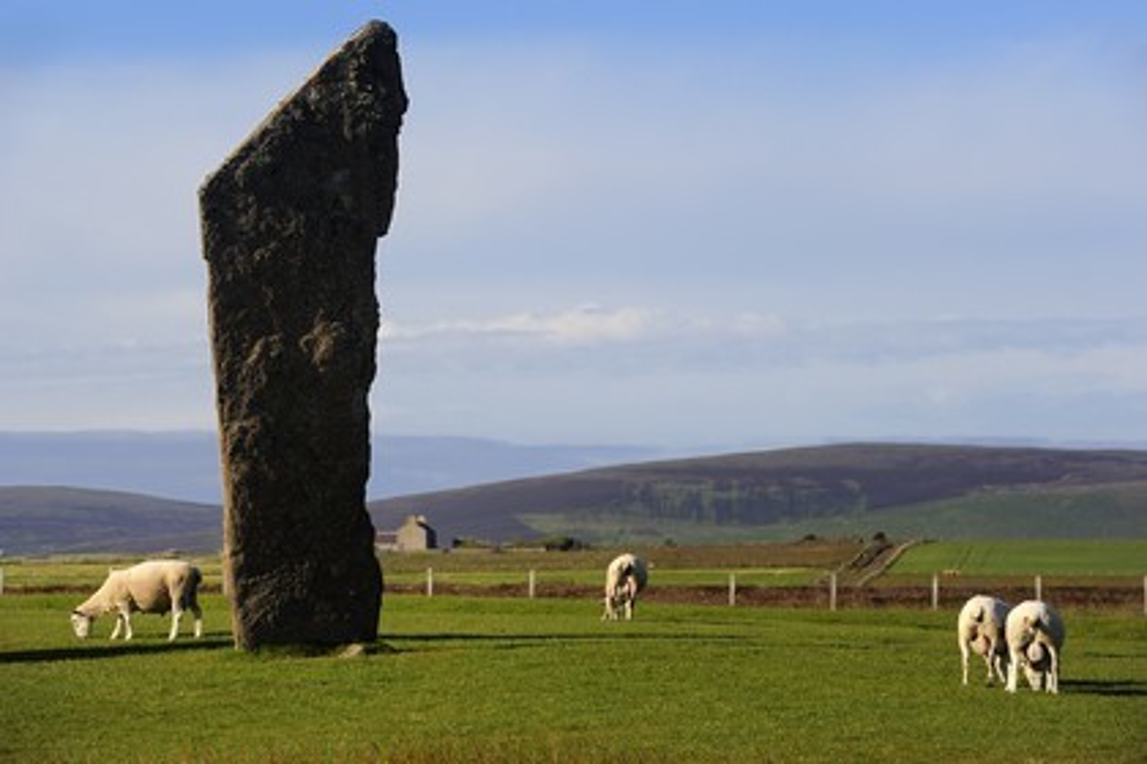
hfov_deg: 11.7
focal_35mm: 175
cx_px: 574
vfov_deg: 7.8
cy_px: 382
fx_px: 5575
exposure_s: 1/800
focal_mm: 175
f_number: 10
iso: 400
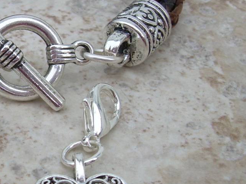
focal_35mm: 89
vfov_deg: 16.6
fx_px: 632
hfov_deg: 21.2
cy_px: 86
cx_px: -4
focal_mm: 6.3
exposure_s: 1/136
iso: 50
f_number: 4.6
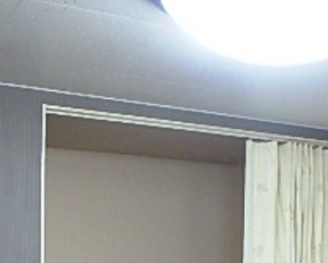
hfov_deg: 30.0
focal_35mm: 63
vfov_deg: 22.8
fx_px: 612
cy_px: 293
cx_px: 150
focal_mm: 3.7
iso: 320
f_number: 3.5
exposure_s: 1/30
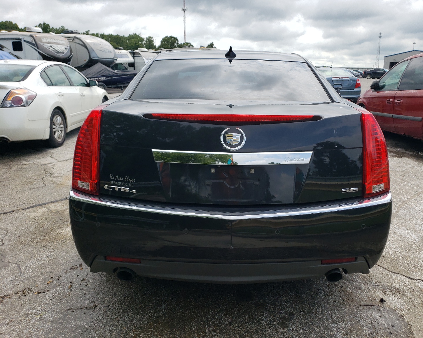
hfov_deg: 62.1
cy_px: 166
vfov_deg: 51.5
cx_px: 230
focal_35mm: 28
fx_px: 351
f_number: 1.5
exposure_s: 1/2500
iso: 50
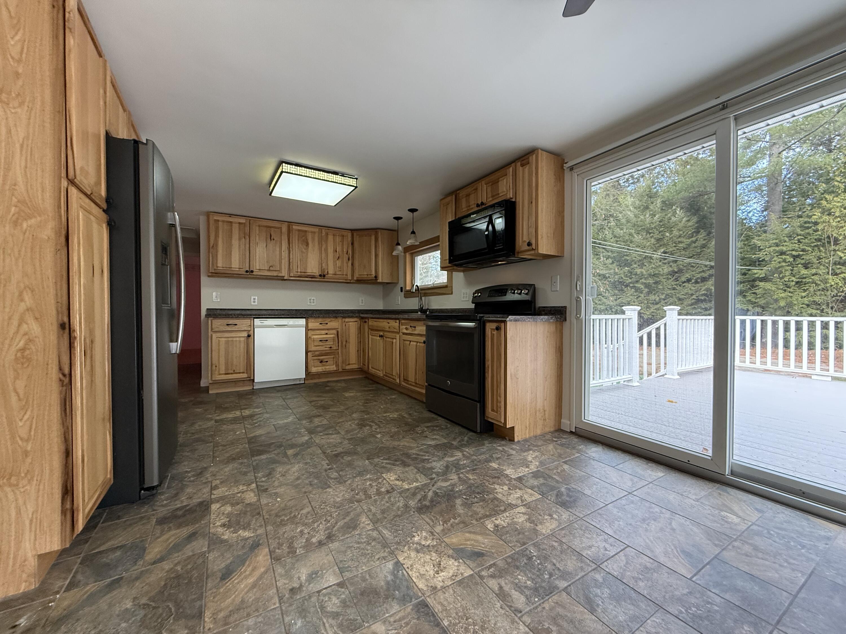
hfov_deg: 102.1
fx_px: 342
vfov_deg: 85.7
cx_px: 423
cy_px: 317
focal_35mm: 14
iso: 320
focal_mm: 2.22
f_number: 2.2
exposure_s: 1/99
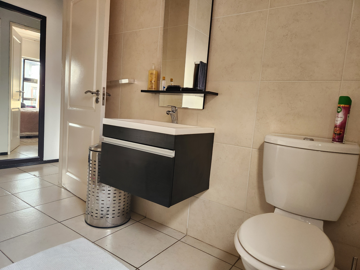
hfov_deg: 73.9
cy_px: 135
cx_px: 180
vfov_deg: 58.9
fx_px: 239
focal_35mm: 23
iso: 200
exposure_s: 1/100
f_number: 1.8
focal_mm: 5.4
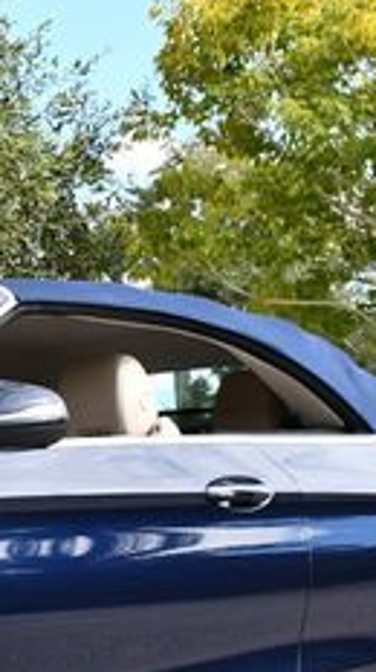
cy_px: 487
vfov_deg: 15.4
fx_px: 2471
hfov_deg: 8.5
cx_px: -234
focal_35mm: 139
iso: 200
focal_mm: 24
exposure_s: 1/250
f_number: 7.1
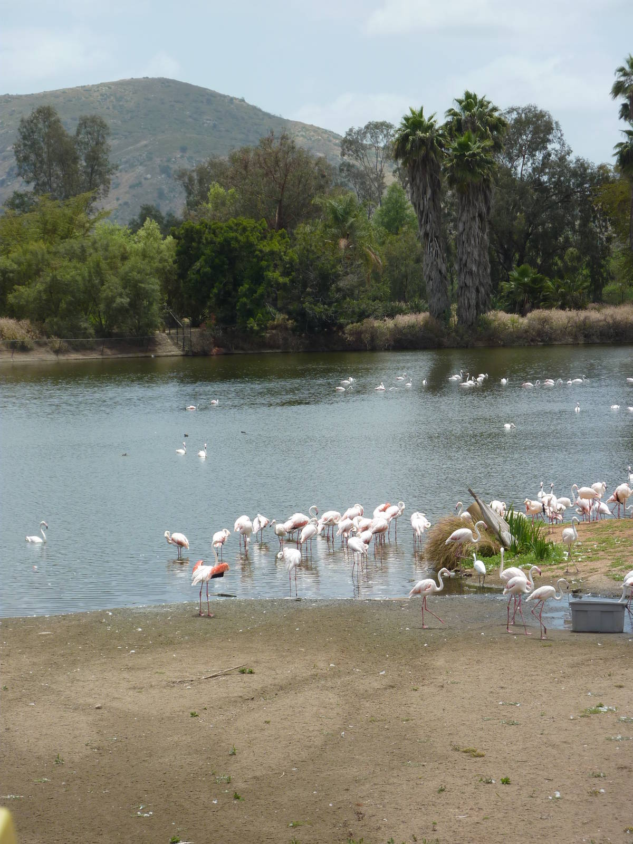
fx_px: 2706
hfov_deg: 13.3
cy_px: 422
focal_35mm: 111
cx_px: 316
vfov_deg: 17.7
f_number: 5.6
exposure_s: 1/500
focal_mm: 18.2
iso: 80
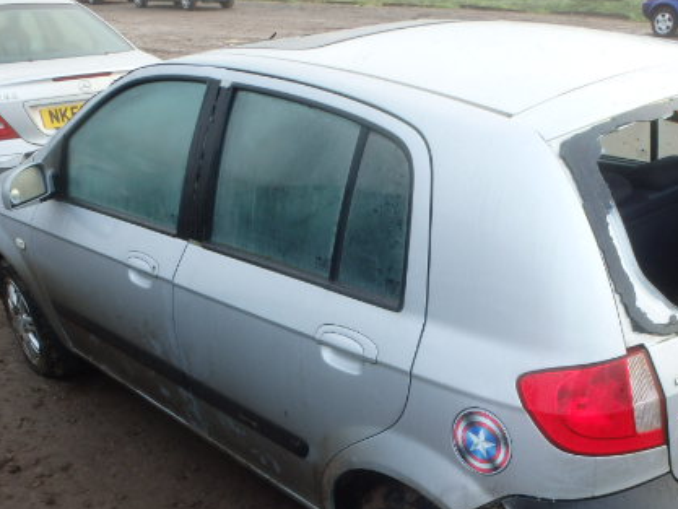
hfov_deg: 43.5
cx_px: 428
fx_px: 842
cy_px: 385
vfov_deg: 32.9
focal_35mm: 43
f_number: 3.9
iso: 125
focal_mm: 5
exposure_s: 1/60
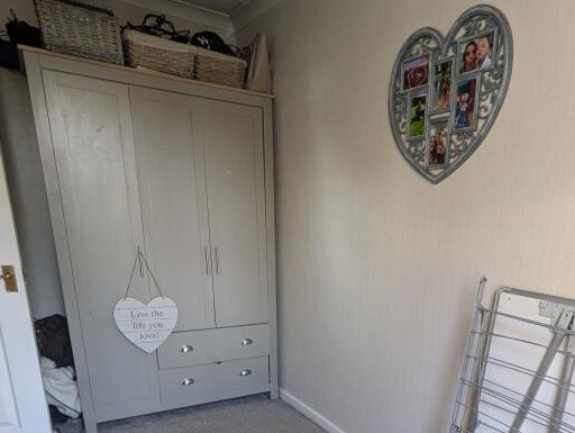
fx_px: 466
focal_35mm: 28
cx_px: 385
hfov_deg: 61.8
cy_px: 367
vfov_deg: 46.3
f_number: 2.2
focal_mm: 1.83
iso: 311
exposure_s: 1/33.3
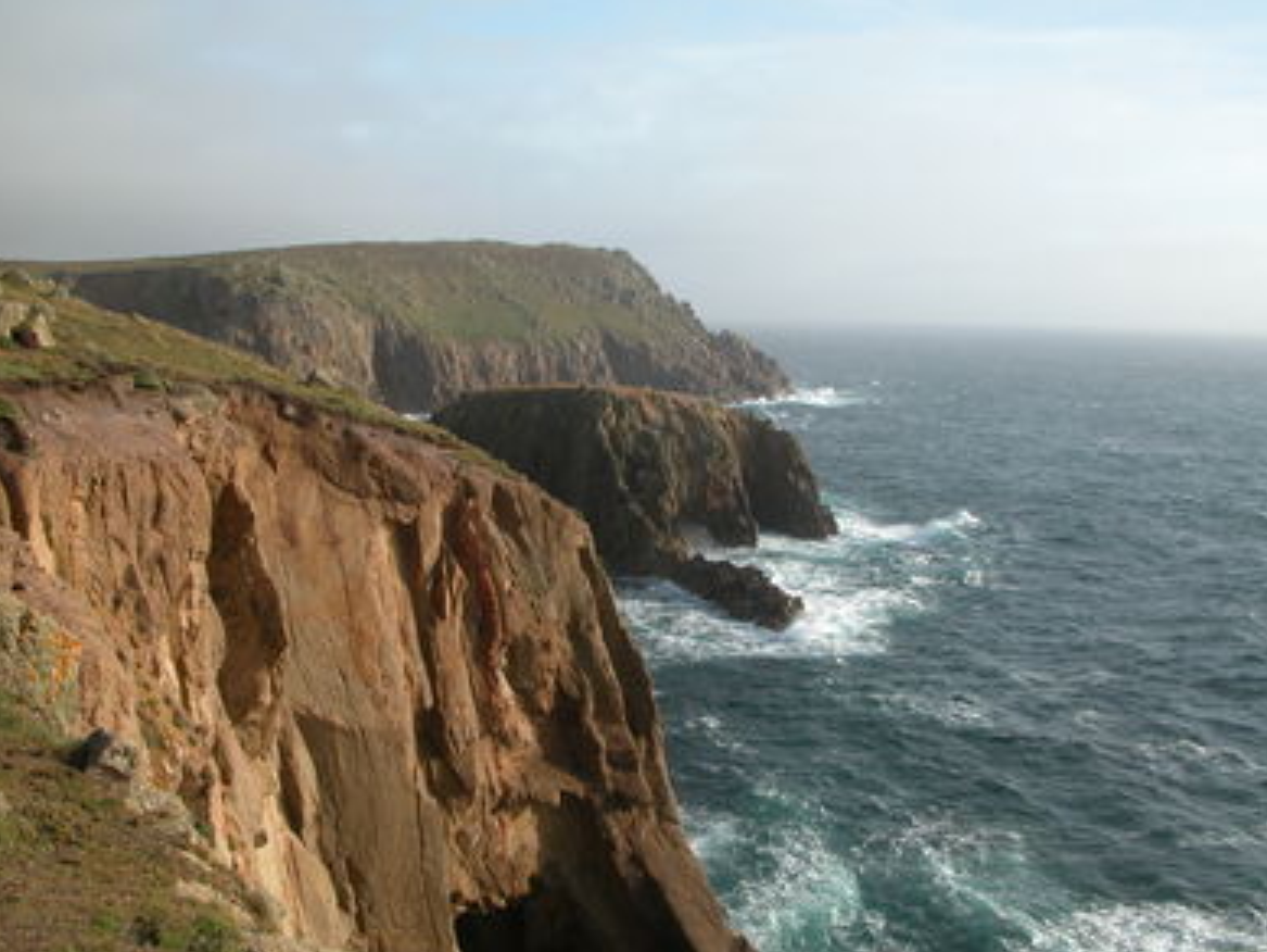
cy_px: 479
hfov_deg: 51.3
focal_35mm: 36
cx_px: 629
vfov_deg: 39.7
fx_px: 1318
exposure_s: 1/259
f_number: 6.3
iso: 100
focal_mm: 8.9
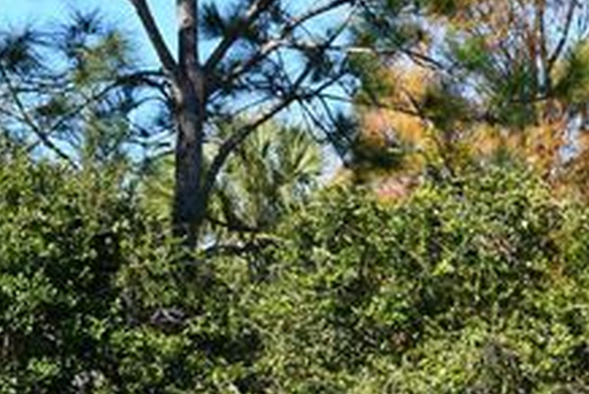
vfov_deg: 6.1
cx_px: 767
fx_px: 3653
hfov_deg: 9.1
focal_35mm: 223
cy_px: 464
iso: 125
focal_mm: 38
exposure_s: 1/250
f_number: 8
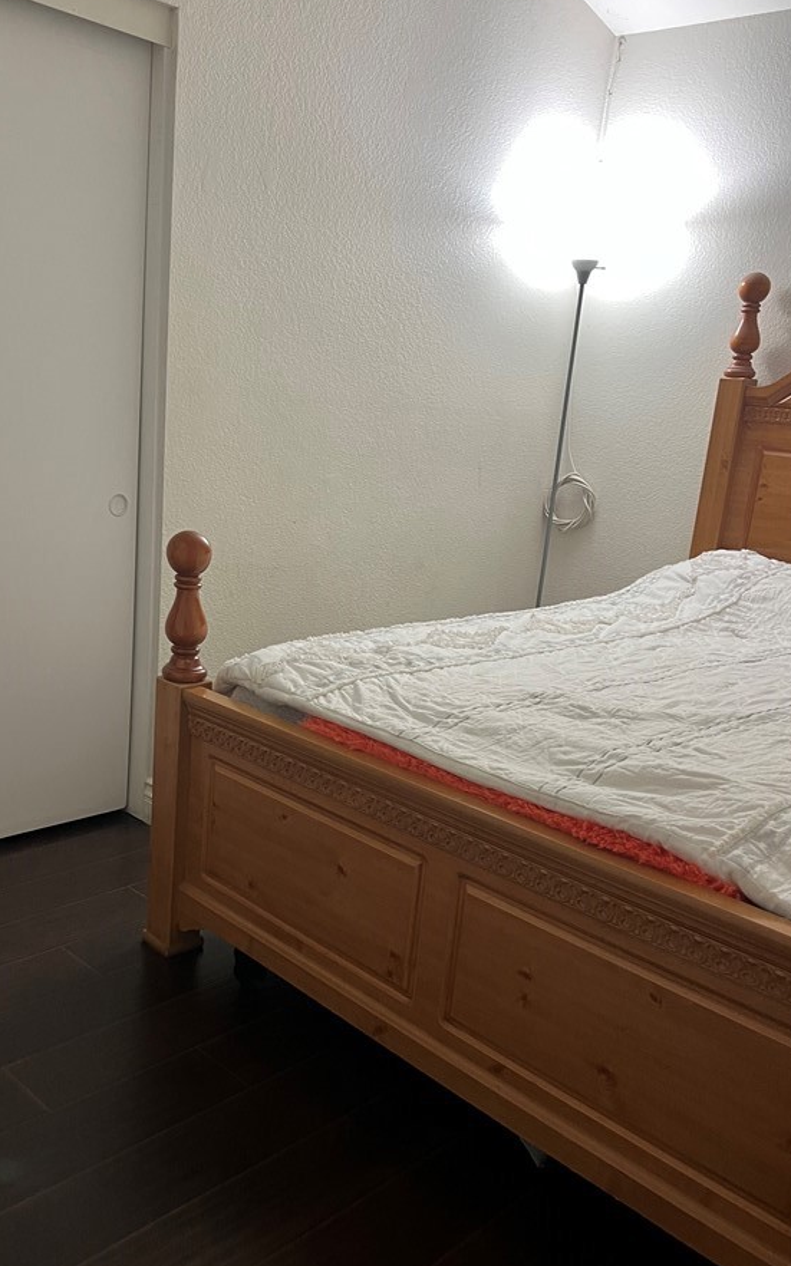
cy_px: 690
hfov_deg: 39.2
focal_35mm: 32
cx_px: 307
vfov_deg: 59.6
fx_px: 1104
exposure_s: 1/60
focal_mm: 5.7
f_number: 1.5
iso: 200
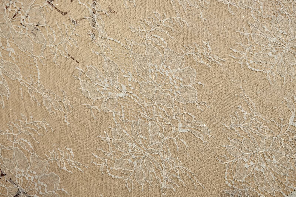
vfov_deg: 42.3
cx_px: 148
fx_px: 255
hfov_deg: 60.3
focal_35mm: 31
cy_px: 98
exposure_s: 1/140
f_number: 5
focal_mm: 20.5
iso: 200
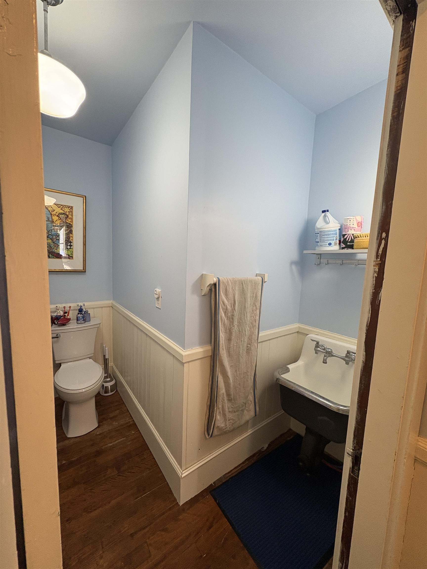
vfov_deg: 102.1
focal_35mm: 14
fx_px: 230
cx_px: 214
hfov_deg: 85.7
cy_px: 284
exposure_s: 1/120
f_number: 2.2
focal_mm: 2.22
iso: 200
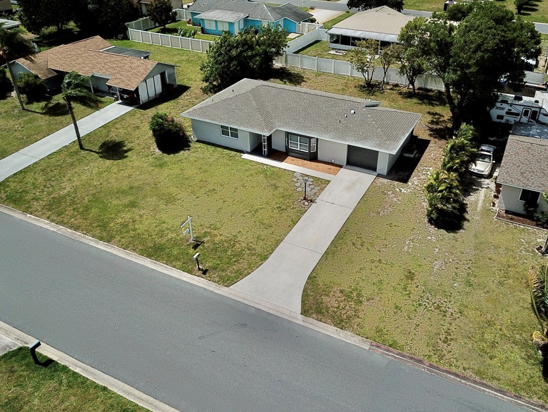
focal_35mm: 30
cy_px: 195
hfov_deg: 59.9
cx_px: 290
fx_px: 475
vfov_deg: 46.8
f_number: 2.2
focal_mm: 4.73
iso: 100
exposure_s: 1/4115
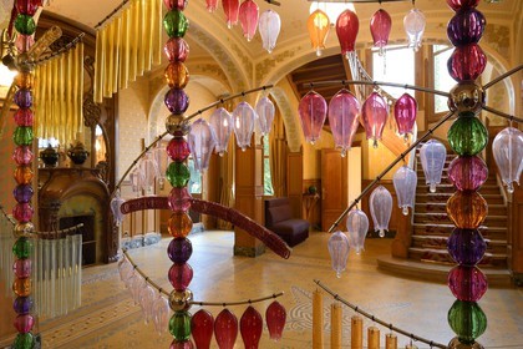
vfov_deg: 53.1
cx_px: 262
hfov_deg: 73.7
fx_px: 349
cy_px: 174
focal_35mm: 24
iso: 200
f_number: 6.3
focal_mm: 24
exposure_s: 1/4
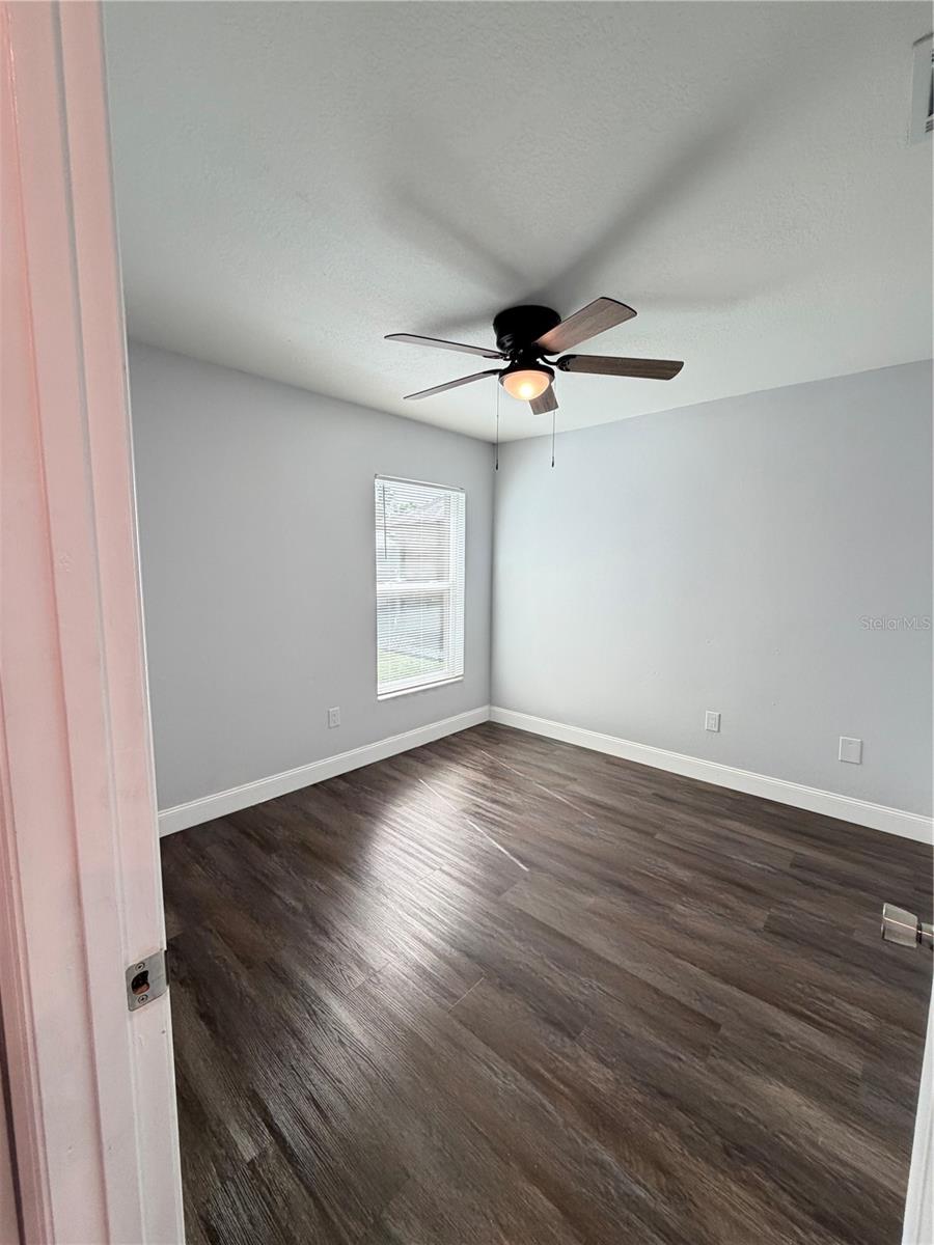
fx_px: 504
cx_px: 467
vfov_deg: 102.1
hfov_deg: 85.7
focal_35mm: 14
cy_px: 622
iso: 160
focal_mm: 2.22
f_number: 2.2
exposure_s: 1/120
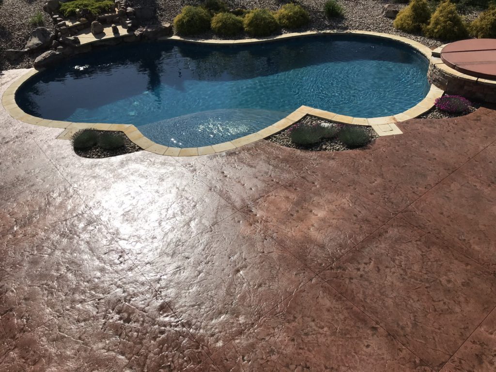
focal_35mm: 28
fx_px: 401
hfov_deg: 63.4
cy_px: 186
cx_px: 248
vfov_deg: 49.7
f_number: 1.8
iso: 25
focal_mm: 3.99
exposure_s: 1/6849
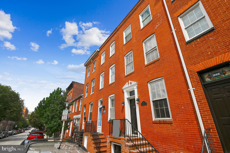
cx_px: 115
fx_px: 102
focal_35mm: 16
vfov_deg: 73.7
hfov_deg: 96.8
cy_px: 76
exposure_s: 1/500
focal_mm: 16
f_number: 8
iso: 100
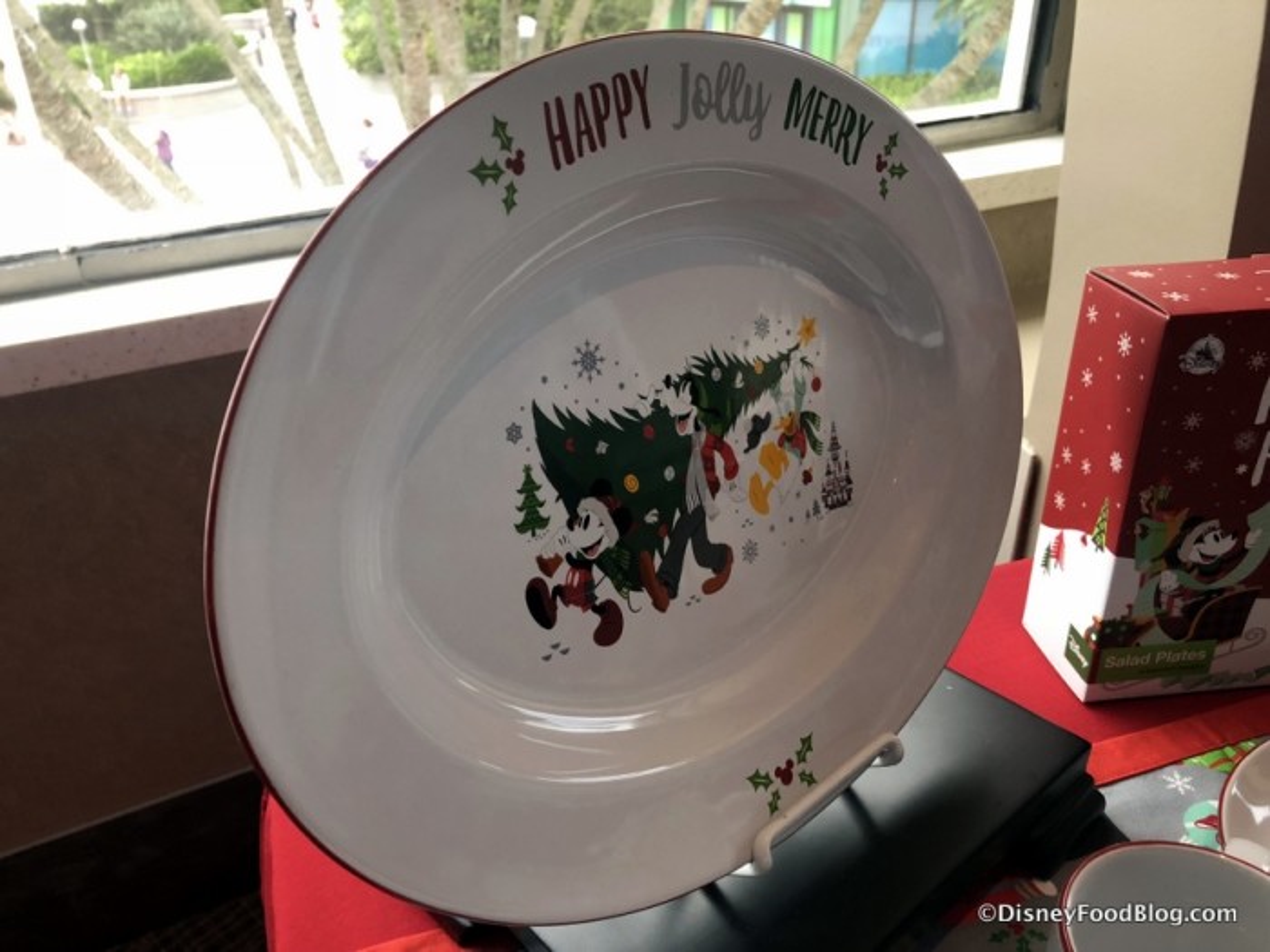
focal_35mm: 28
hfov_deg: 63.4
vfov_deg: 49.7
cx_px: 635
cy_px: 476
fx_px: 1027
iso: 32
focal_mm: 3.99
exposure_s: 1/30
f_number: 1.8
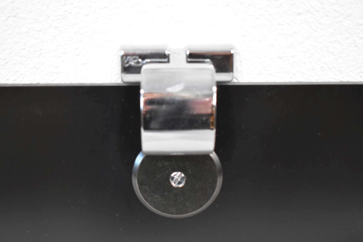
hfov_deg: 36.9
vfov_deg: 25.1
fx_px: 544
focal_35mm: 54
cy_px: 121
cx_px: 182
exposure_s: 1/125
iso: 2000
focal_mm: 36
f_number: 4.8
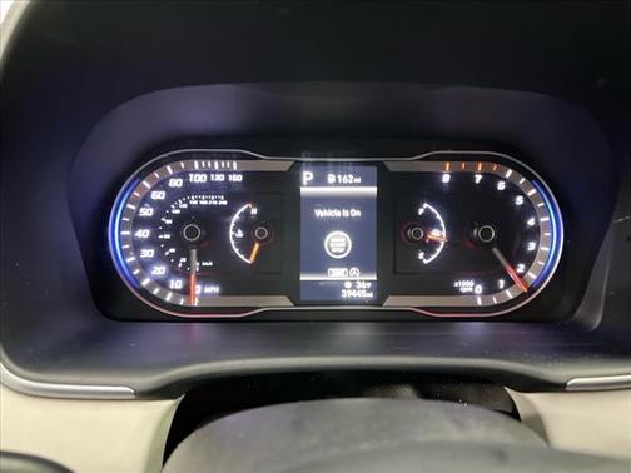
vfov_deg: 53.1
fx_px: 474
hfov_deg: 67.3
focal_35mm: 26
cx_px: 316
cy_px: 236
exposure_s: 1/15
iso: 2500
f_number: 1.5
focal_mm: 5.7
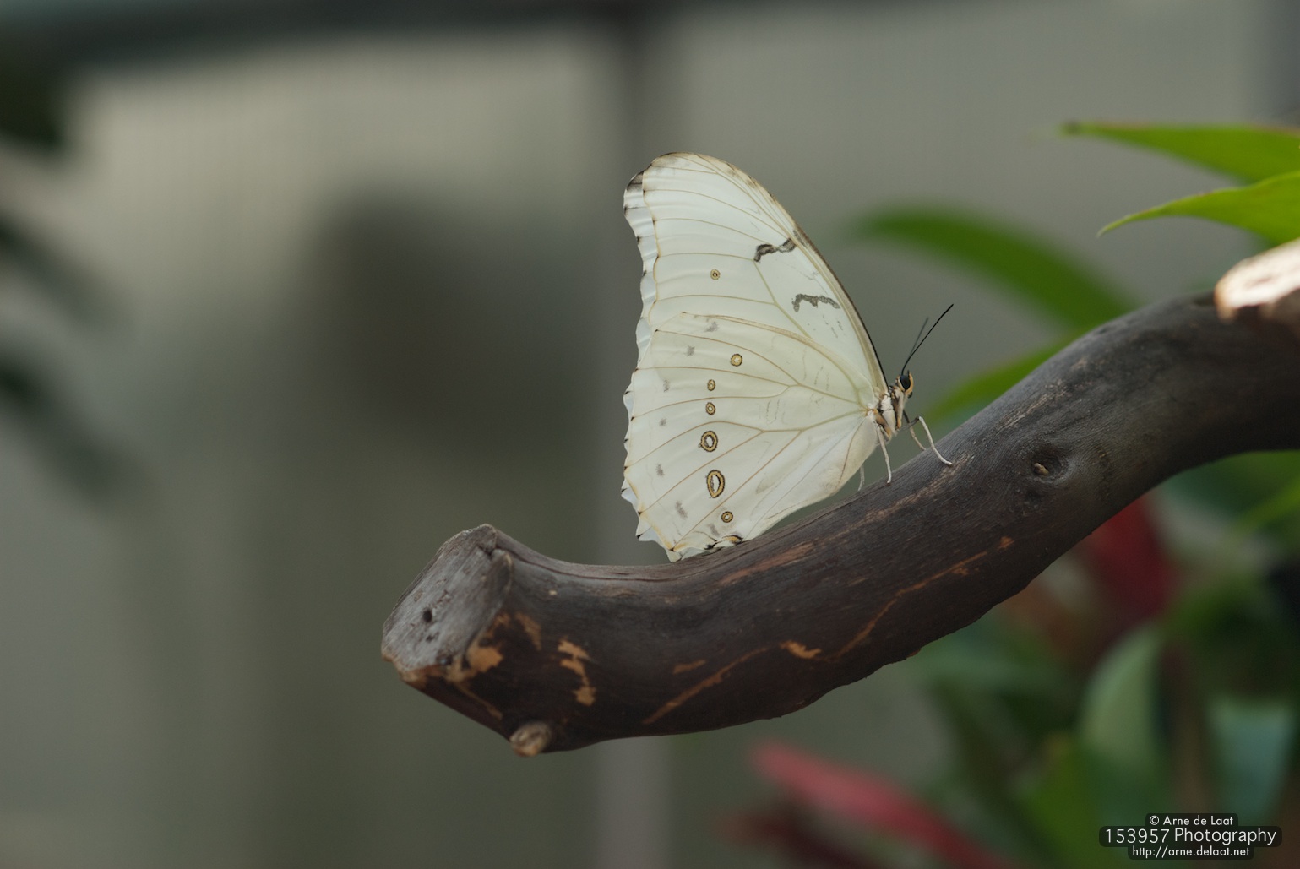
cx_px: 650
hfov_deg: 16.1
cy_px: 434
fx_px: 4608
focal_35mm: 128
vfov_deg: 10.8
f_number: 4
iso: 320
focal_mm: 85
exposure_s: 1/500
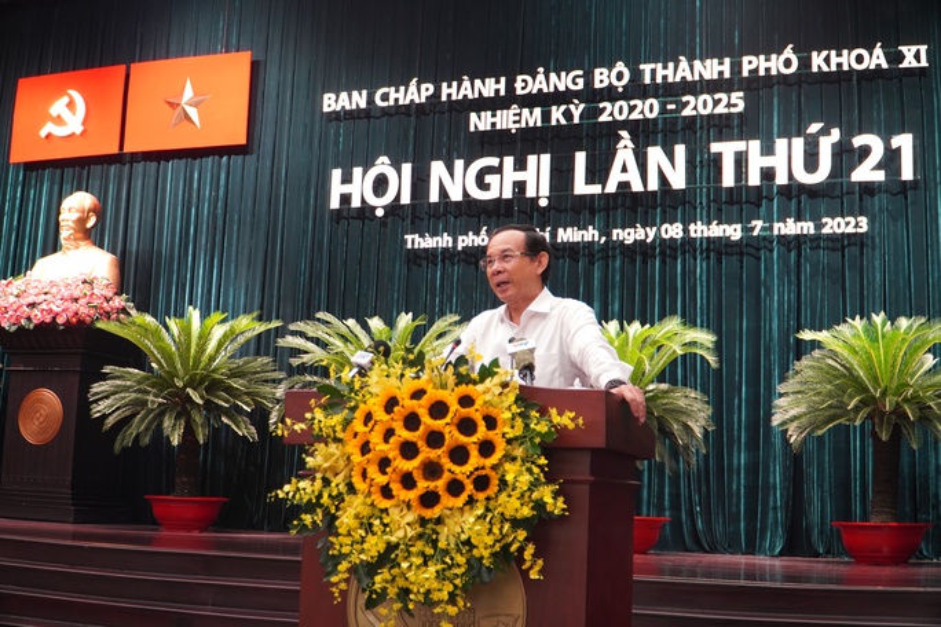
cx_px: 470
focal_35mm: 40
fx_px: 1059
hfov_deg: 47.9
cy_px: 314
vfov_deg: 33.0
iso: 400
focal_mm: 27
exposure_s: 1/50
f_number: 4
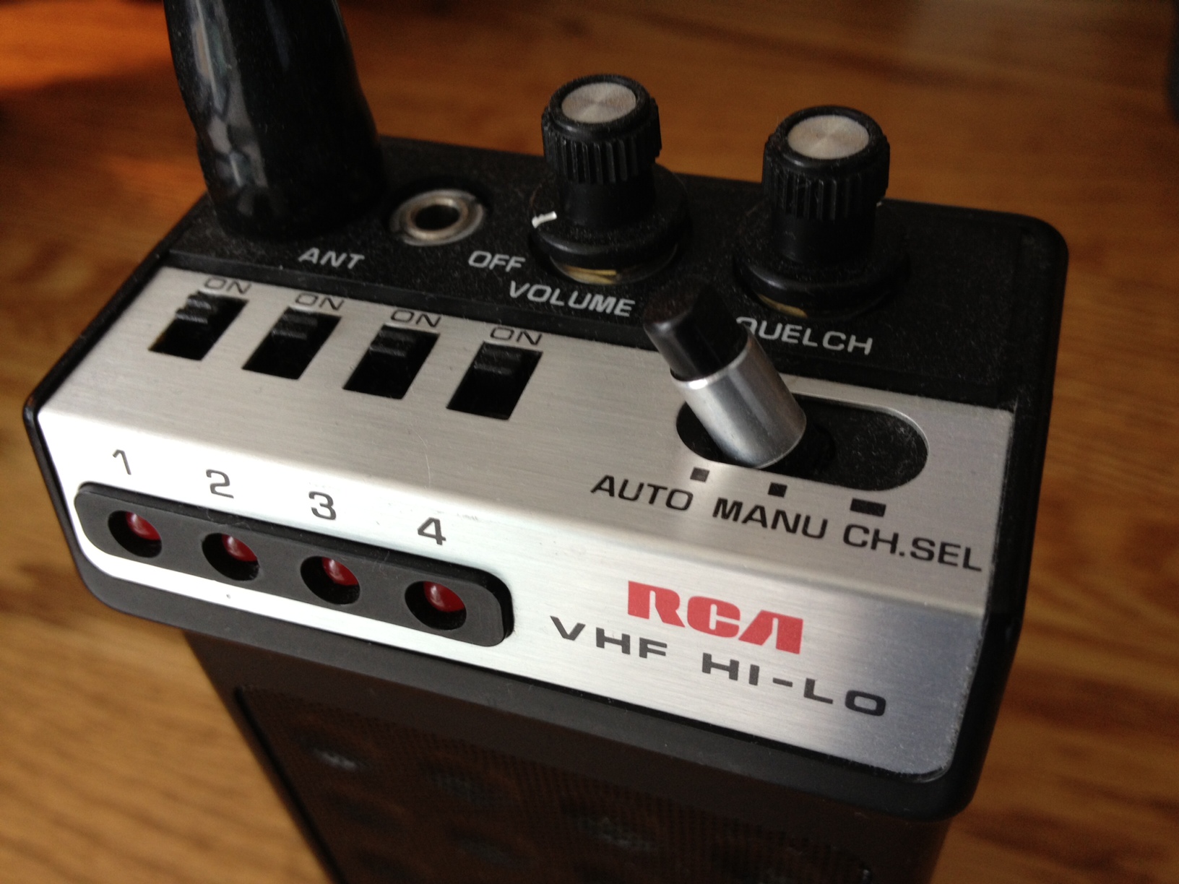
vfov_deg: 40.7
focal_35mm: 35
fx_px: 1192
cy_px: 442
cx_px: 590
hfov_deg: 52.6
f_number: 2.4
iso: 80
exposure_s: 1/20
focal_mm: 4.28
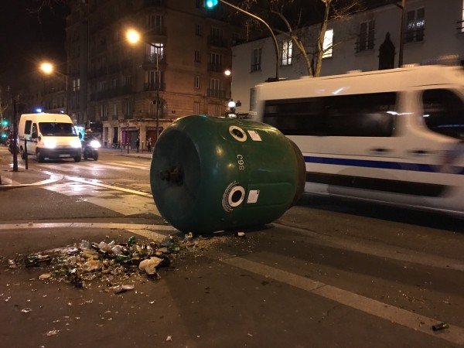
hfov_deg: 61.7
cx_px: 232
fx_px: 389
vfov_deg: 48.2
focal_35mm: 29
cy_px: 174
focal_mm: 4.15
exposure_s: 1/4
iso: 80
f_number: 2.2
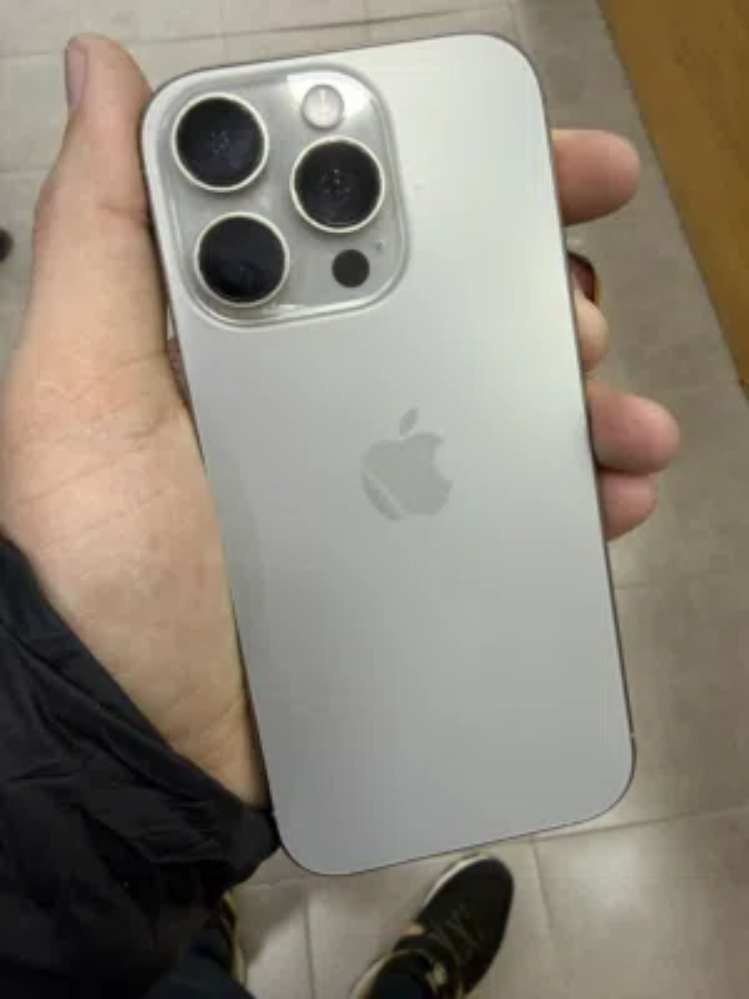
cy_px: 500
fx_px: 692
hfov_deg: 56.8
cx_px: 374
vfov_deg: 71.6
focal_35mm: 24
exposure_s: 1/100
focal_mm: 2.22
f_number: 2.2
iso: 100
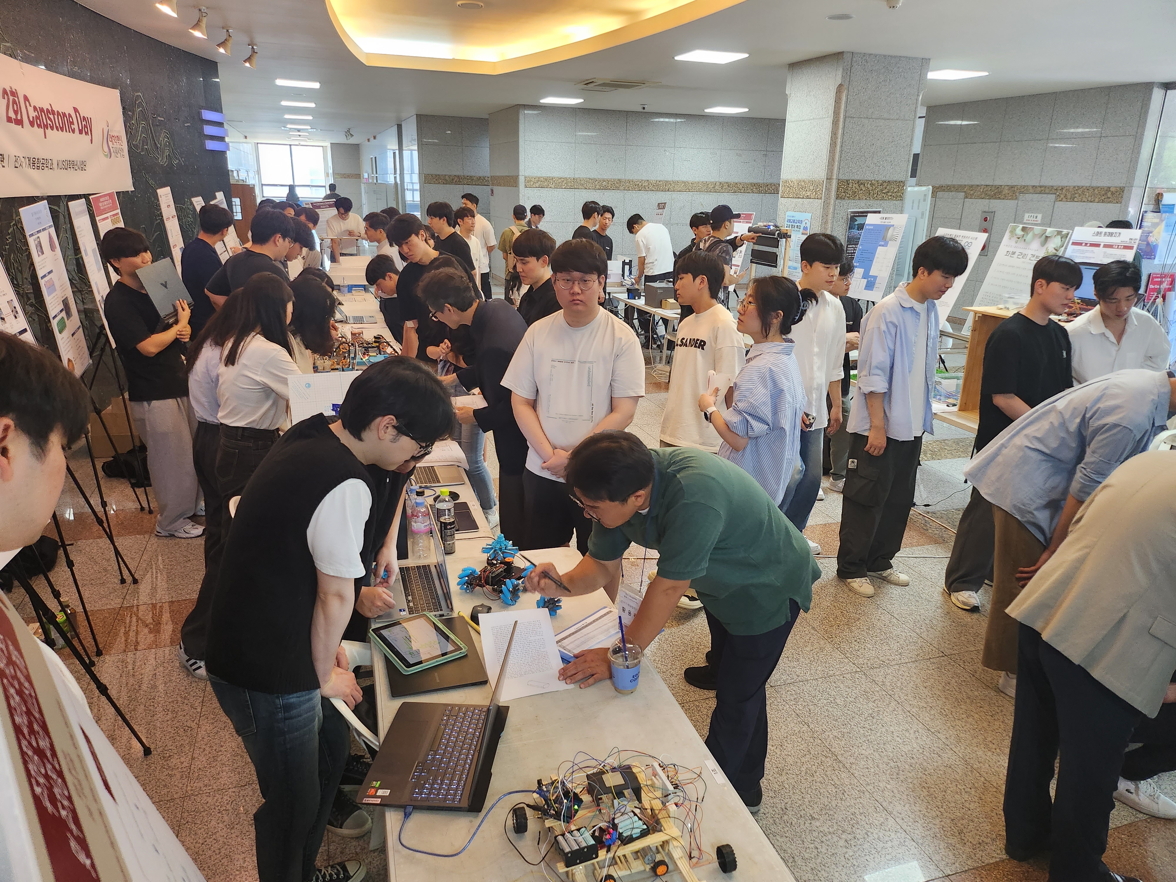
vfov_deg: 56.8
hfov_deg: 71.6
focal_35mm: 24
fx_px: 815
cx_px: 588
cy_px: 441
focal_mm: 5
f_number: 1.8
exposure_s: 1/120
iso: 500
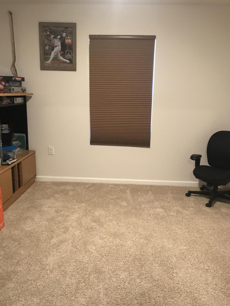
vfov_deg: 61.7
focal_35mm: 29
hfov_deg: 48.2
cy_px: 156
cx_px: 112
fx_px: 257
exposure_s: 1/15
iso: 100
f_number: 1.8
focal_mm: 3.99
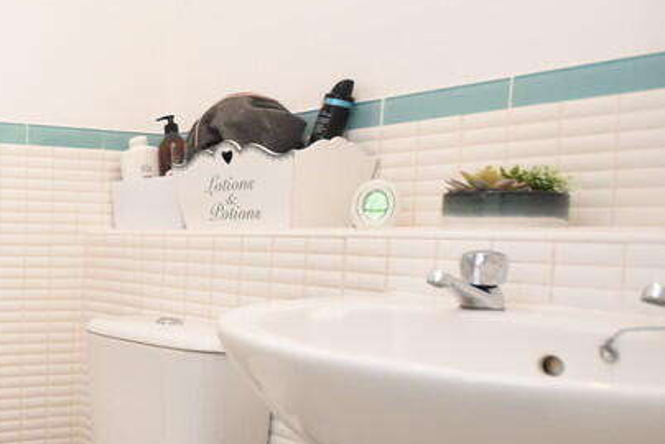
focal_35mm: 38
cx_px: -91
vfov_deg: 35.1
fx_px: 702
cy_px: 252
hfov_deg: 39.7
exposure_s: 1/160
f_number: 4
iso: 800
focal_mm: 10
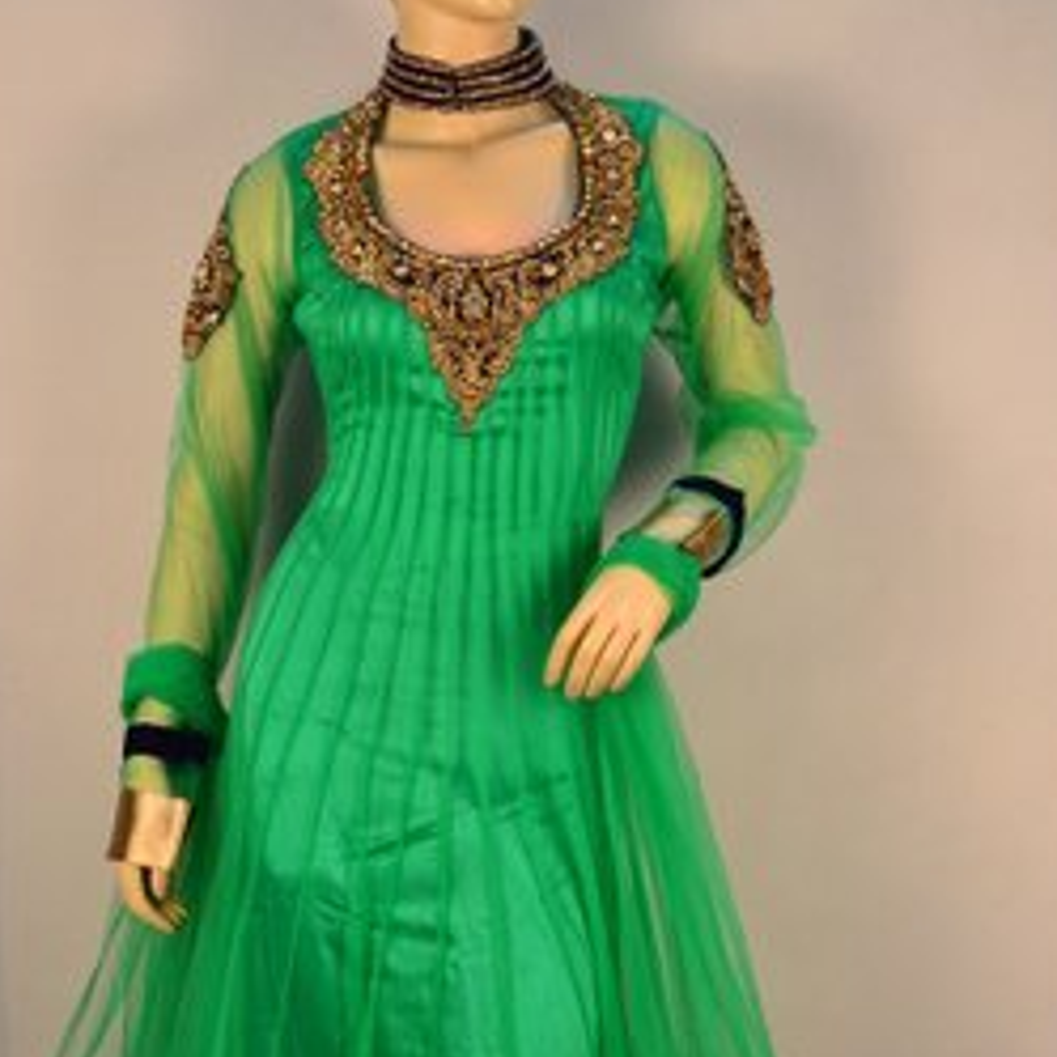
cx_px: 505
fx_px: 2038
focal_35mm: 59
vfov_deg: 28.8
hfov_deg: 29.1
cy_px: 730
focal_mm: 24
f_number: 6.3
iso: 800
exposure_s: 1/15
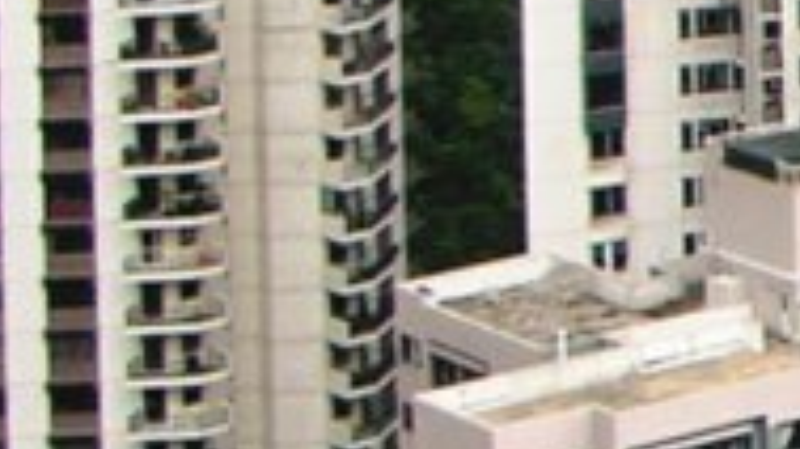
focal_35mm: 242
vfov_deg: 5.0
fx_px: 5130
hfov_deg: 7.9
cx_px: 2226
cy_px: 483
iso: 50
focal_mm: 5.8
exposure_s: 1/49
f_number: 8.5
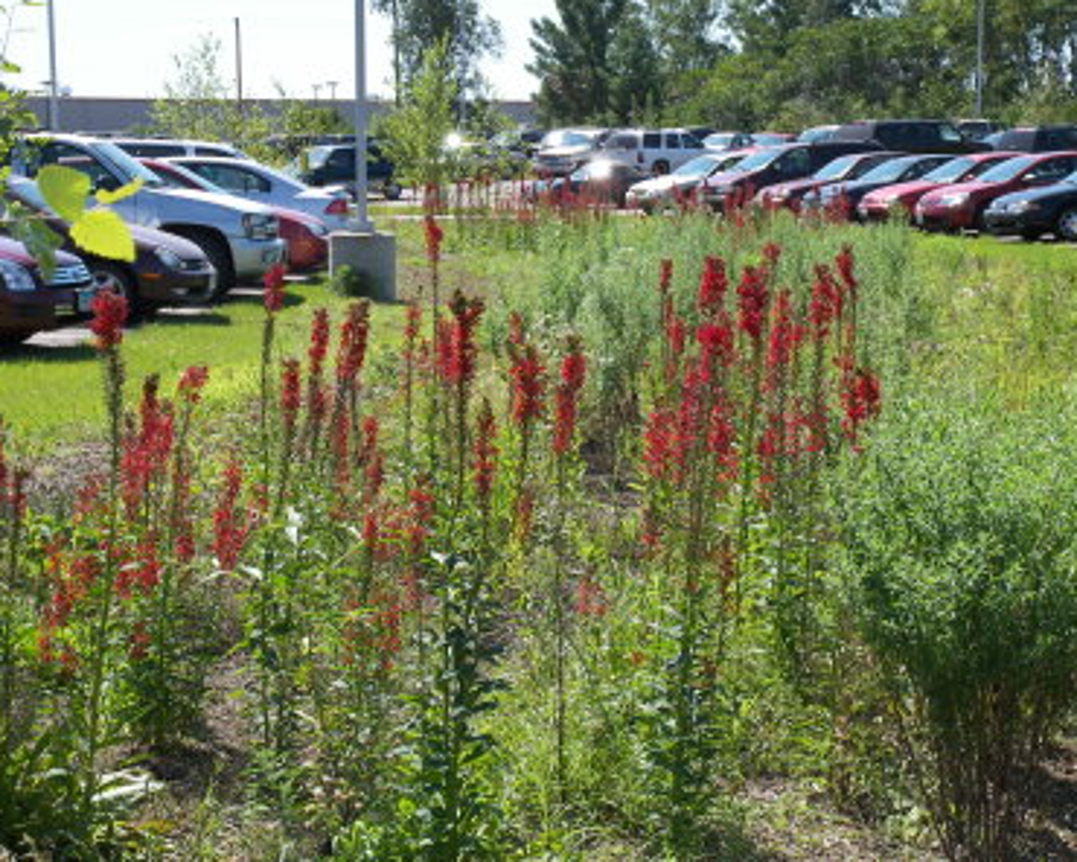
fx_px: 2391
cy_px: 431
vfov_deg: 20.4
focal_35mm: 75
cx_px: 562
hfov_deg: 25.4
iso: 50
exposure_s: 1/320
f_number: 4
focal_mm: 15
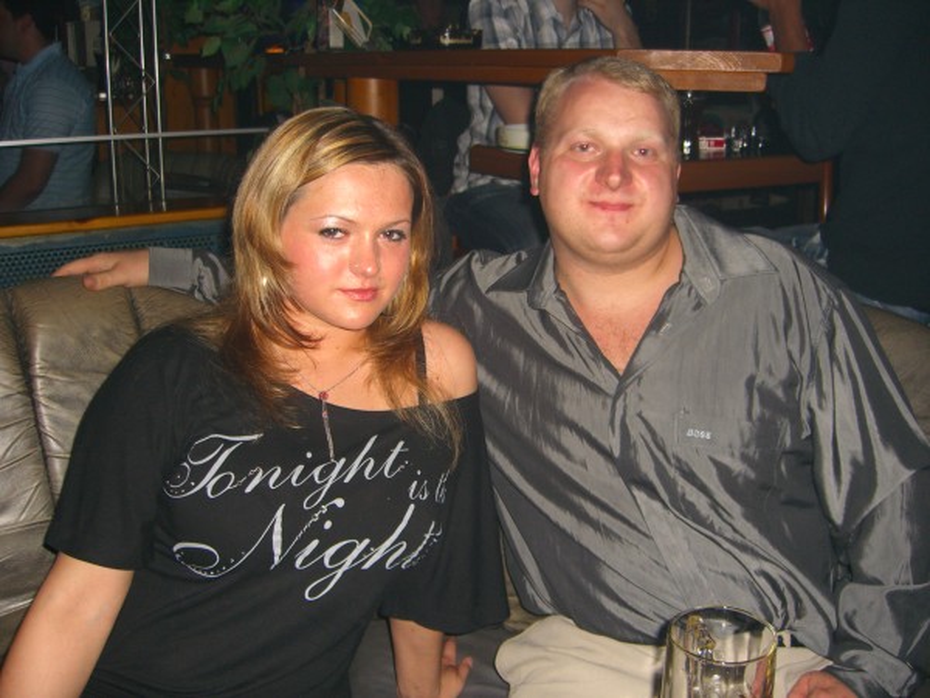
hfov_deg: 49.0
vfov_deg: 37.7
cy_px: 349
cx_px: 465
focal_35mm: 38
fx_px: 1021
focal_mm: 7.9
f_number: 2.8
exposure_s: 1/60
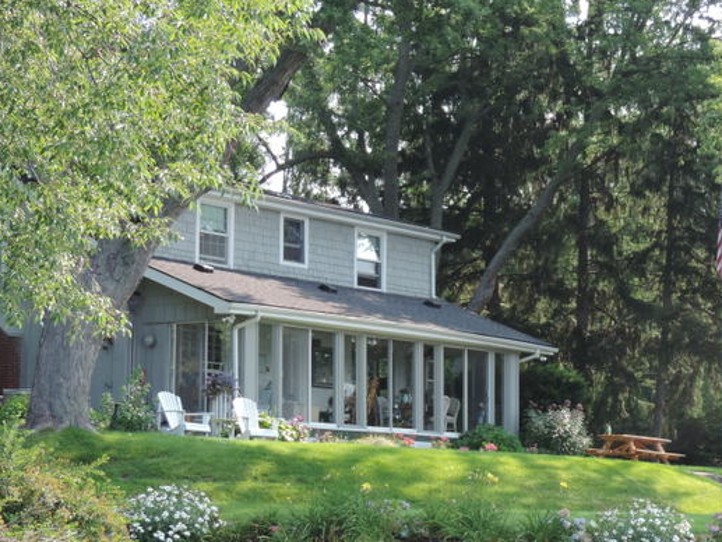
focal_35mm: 99
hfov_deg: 19.7
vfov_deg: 14.9
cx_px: 504
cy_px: 363
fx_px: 2065
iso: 80
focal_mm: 8.9
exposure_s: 1/125
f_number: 3.6
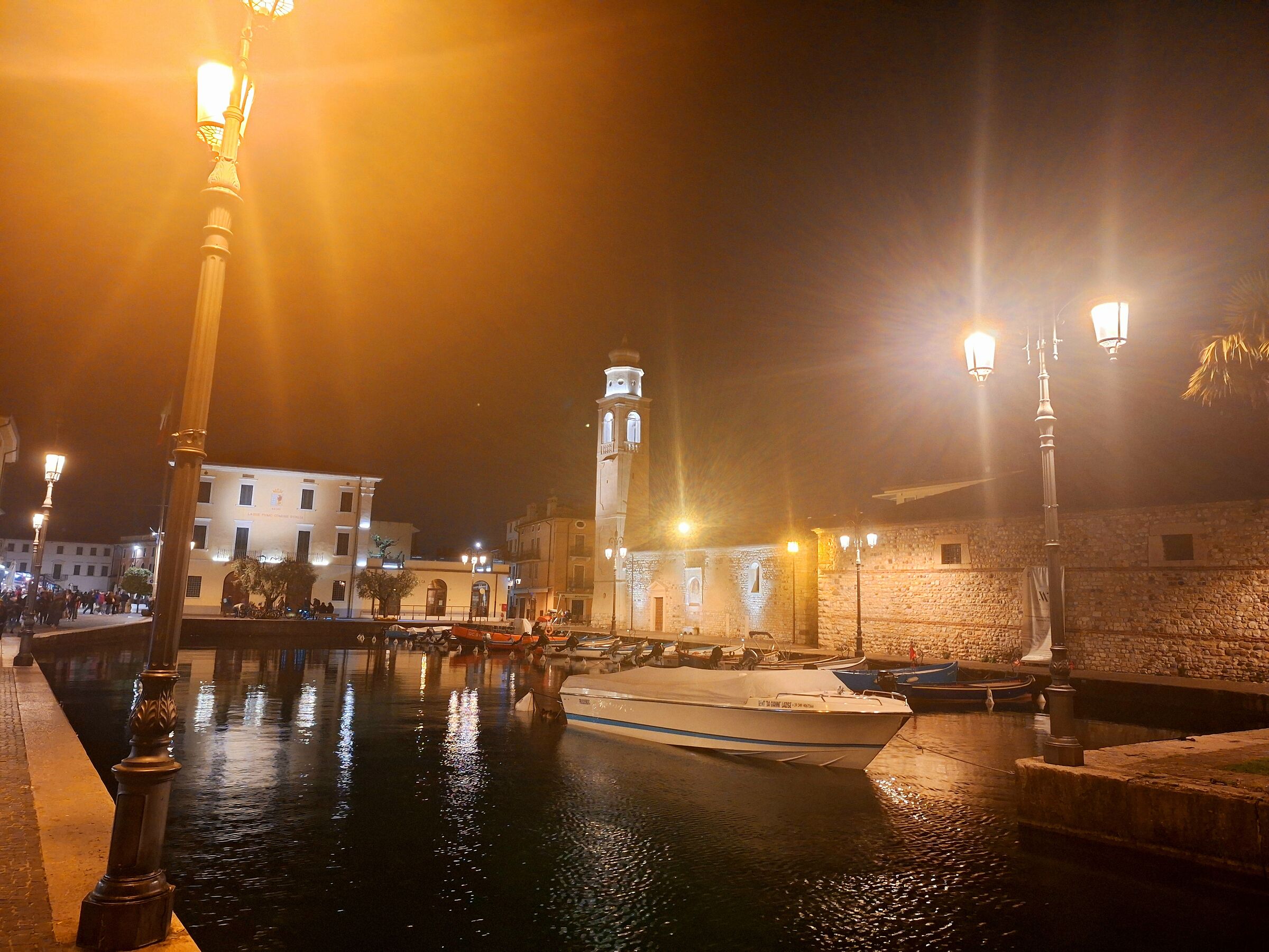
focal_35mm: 23
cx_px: 634
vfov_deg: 58.9
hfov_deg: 73.9
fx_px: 843
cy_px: 476
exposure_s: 1/25
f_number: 1.8
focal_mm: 5.54
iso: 400
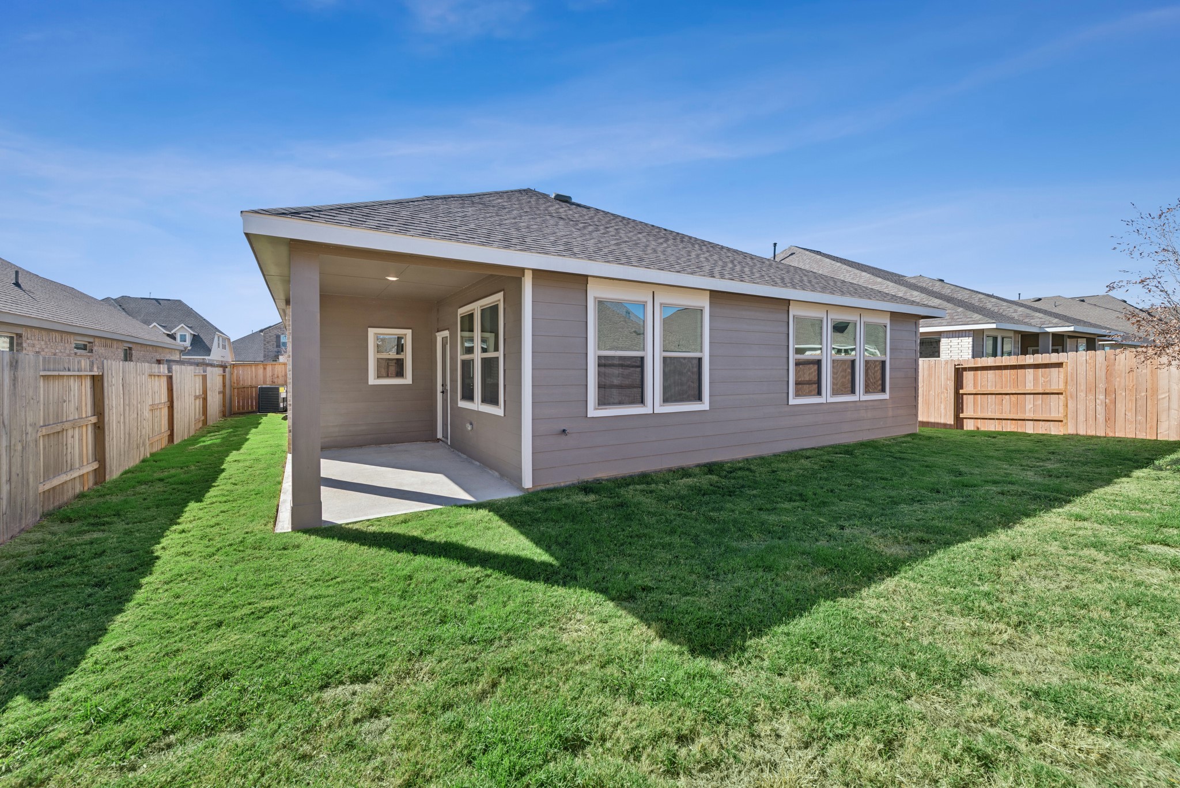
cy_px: 394
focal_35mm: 14
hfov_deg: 104.2
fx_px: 459
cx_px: 590
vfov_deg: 81.3
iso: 100
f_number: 8
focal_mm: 14
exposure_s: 1/250
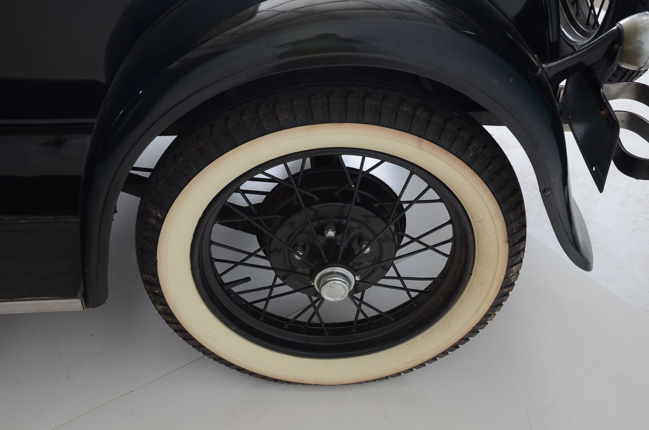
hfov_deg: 43.7
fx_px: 810
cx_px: 324
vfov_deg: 29.7
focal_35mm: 45
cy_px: 215
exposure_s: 1/80
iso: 200
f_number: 5.6
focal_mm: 30
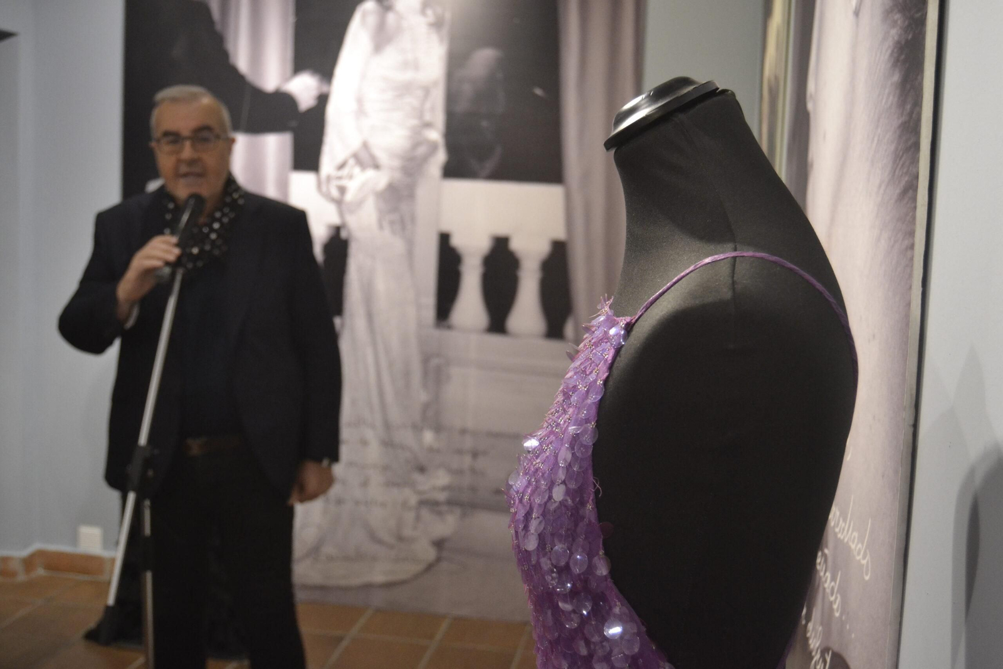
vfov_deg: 34.2
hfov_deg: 49.5
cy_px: 334
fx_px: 1087
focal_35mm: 39
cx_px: 502
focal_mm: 26
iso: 1600
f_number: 4
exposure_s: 1/60
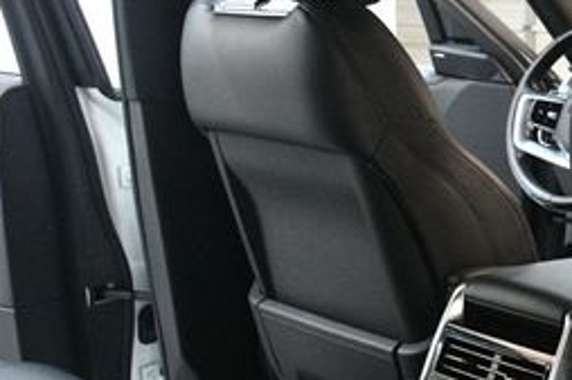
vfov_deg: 20.0
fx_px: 1080
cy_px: 223
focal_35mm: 68
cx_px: 678
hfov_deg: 26.5
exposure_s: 1/60
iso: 4000
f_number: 3.5
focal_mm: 18
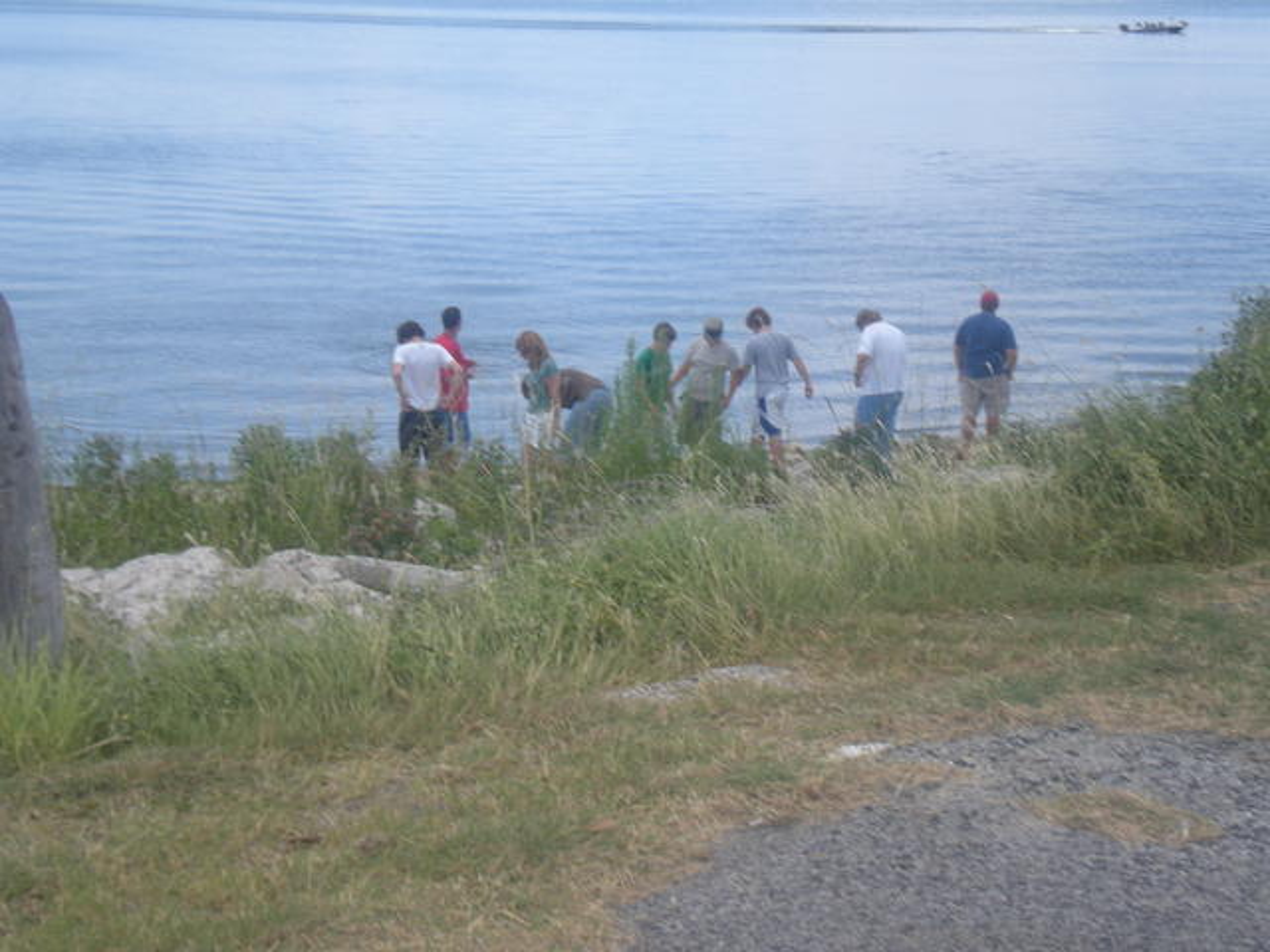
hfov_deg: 26.3
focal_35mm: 74
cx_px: 635
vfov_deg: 19.9
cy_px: 476
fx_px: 2715
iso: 64
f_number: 6.5
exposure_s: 1/150
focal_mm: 12.3
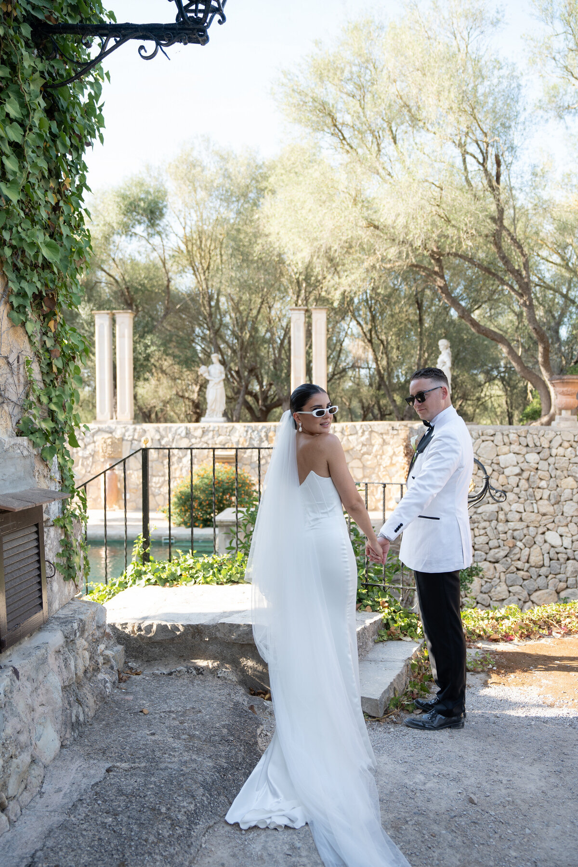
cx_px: 289
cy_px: 434
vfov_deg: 57.2
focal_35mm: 33
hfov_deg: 40.0
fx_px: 795
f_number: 2.8
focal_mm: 33
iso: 125
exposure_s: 1/250
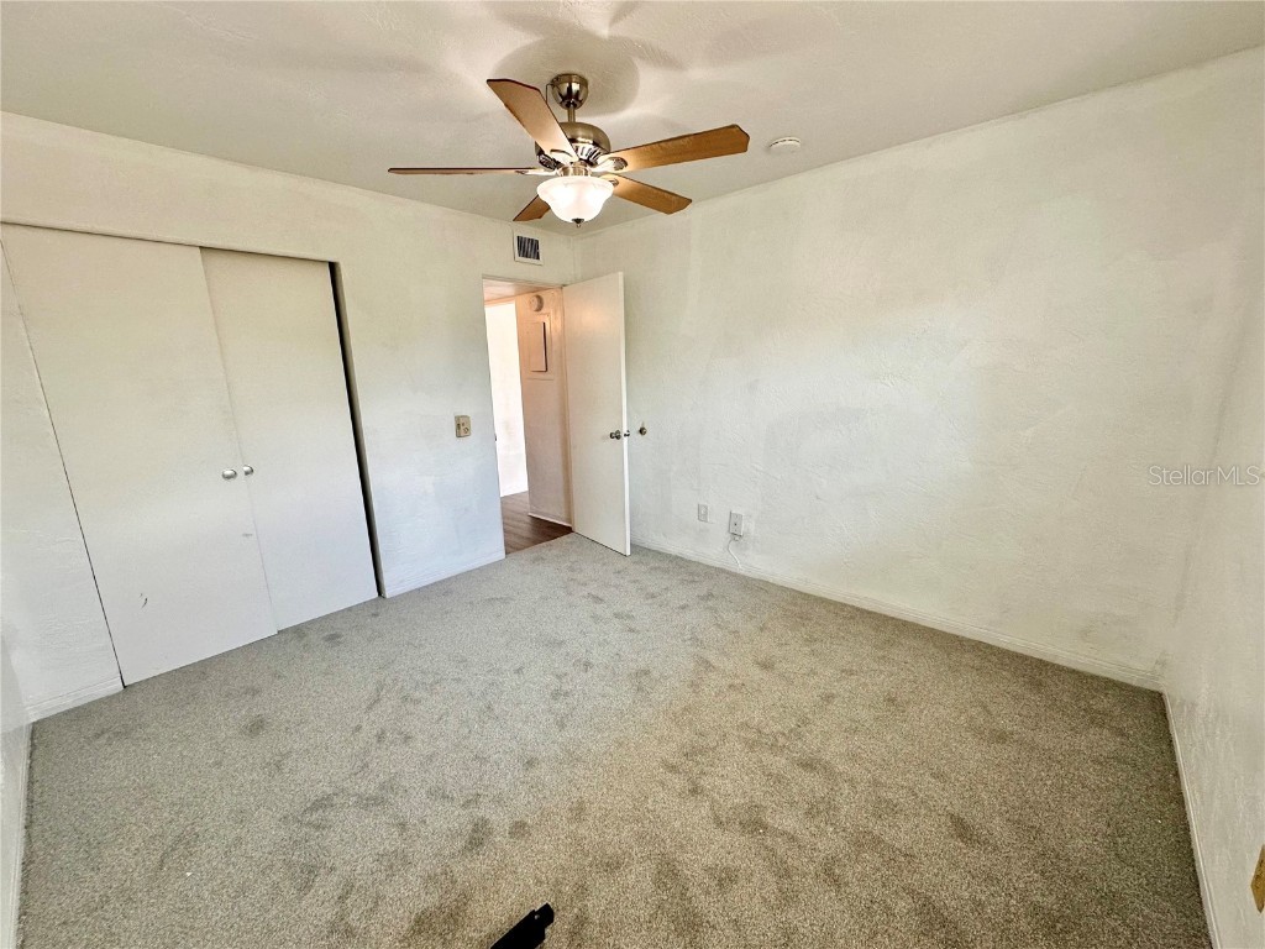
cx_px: 632
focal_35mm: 14
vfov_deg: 85.7
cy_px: 474
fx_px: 512
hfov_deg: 102.1
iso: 125
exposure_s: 1/120
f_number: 2.2
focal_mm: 2.22
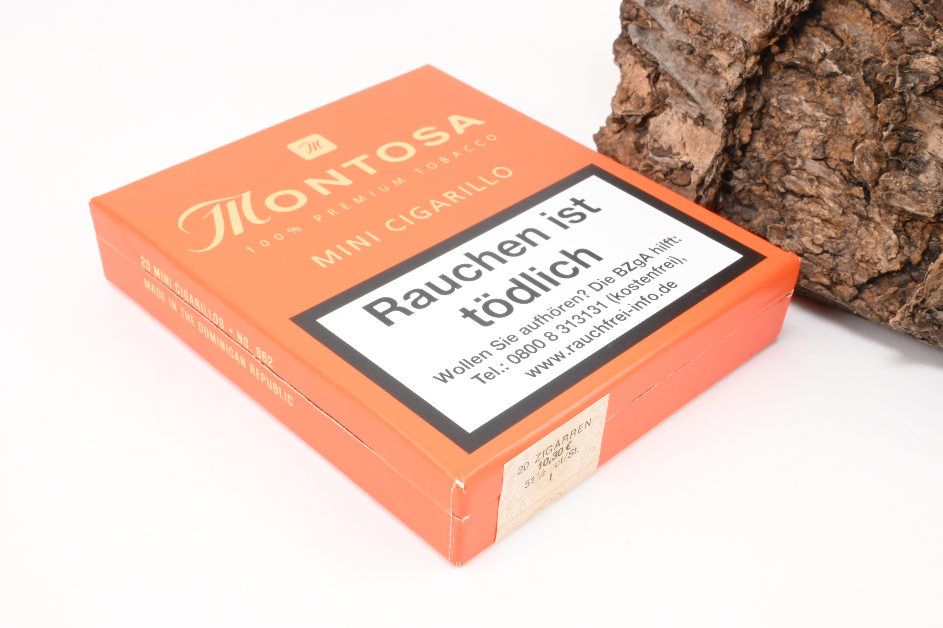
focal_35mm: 45
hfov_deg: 43.6
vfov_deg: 29.9
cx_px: 472
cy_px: 314
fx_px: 1179
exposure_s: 1/15
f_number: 22
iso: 640
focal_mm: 30
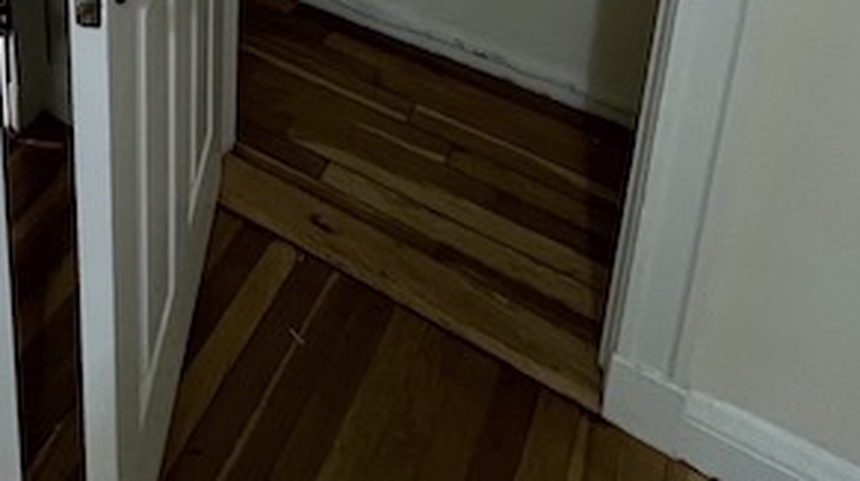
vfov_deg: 22.0
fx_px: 888
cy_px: -333
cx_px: 157
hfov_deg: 48.4
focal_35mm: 39
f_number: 1.8
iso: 250
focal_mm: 1.57
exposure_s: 1/60
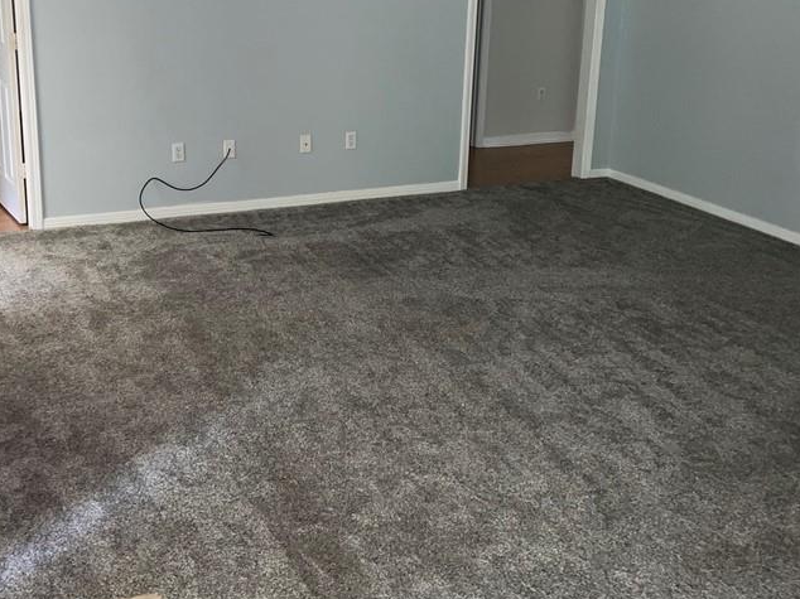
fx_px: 970
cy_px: 190
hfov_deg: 44.6
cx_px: 318
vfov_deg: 34.0
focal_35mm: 42
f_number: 1.6
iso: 125
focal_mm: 4.2
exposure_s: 1/13
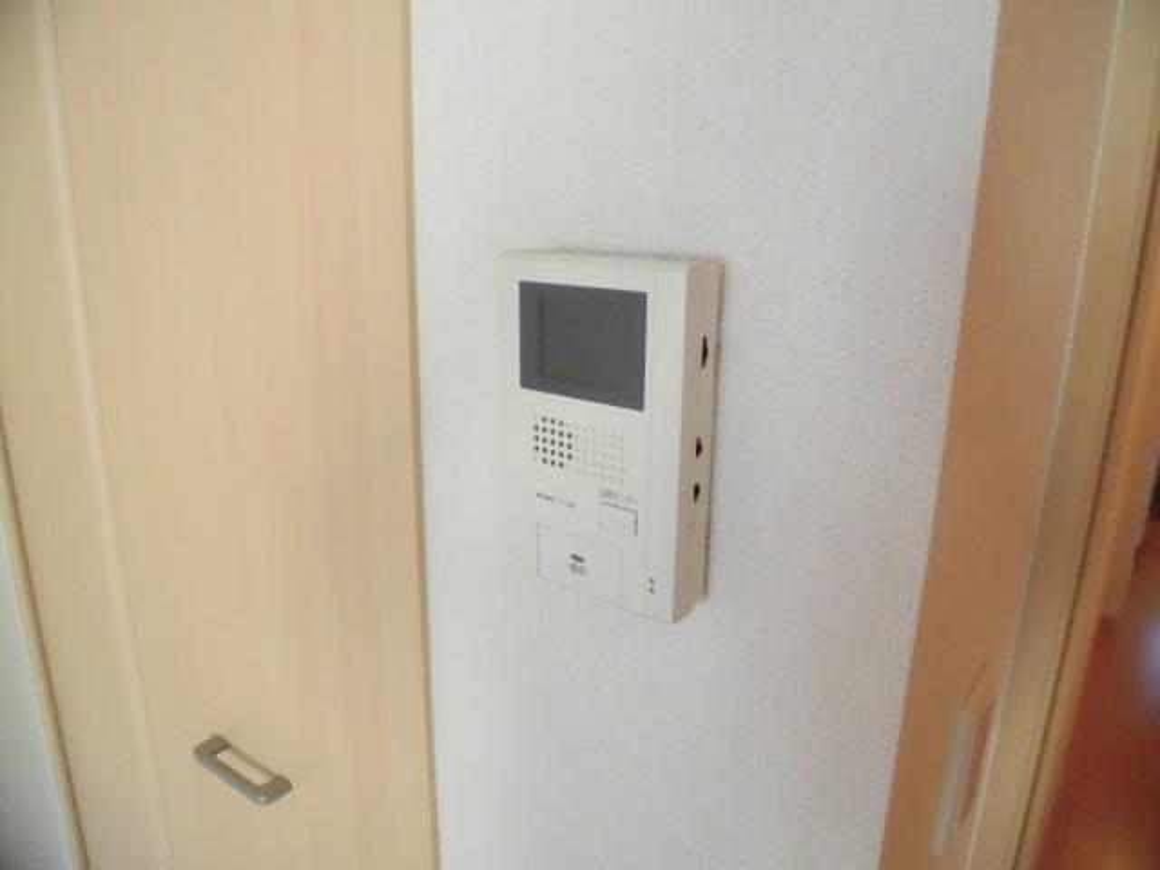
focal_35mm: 24
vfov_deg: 56.8
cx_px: 580
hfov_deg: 71.6
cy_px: 435
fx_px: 804
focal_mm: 4.3
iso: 800
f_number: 3.1
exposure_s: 1/125
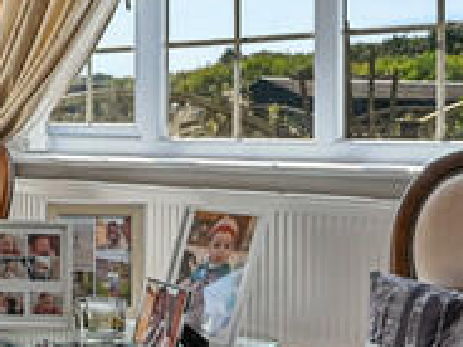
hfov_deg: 24.0
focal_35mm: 75
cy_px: 187
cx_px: -73
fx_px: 1003
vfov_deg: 19.6
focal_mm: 14
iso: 400
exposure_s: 1/25
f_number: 8
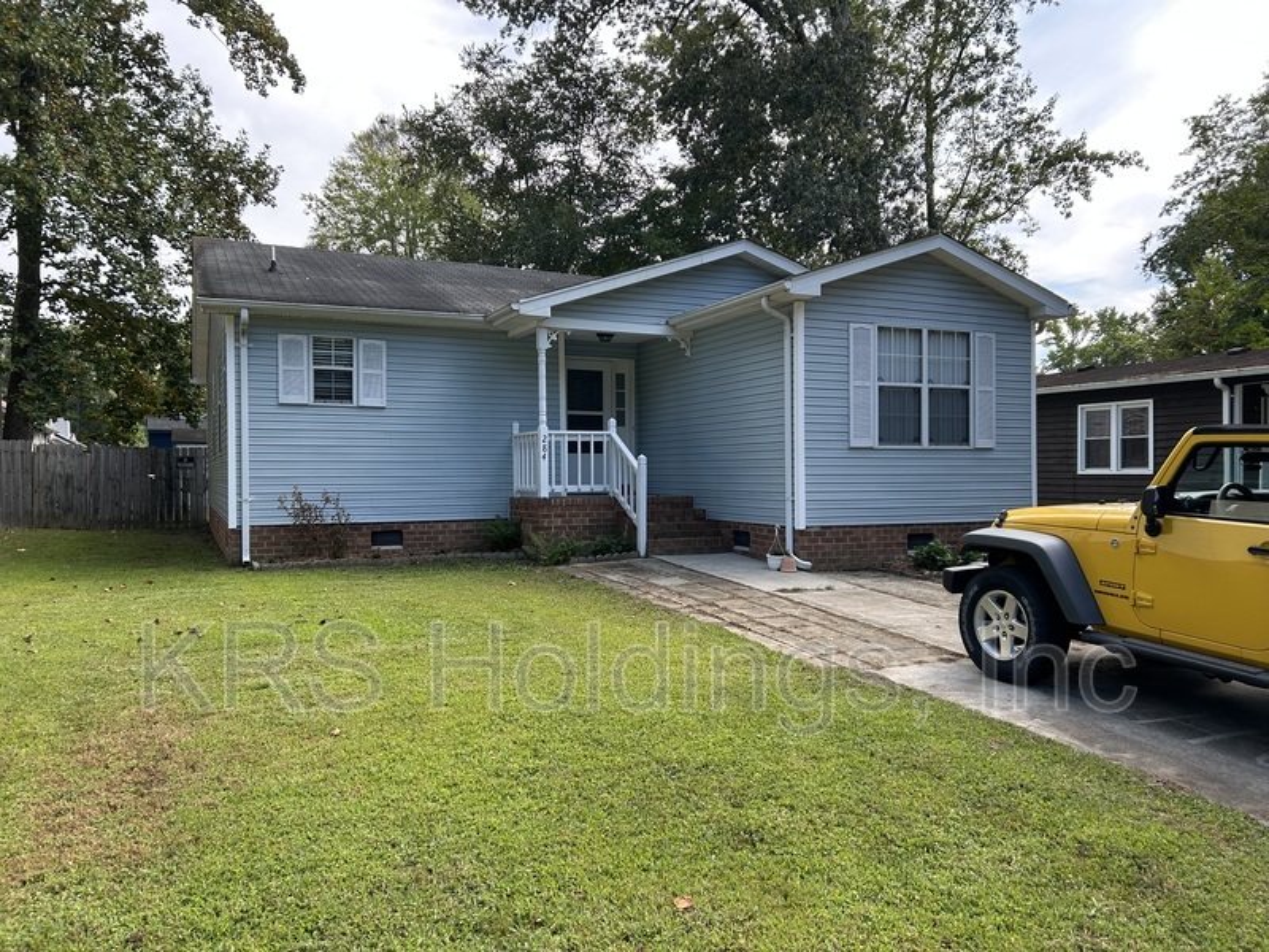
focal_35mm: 26
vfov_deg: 53.1
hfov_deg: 67.3
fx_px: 953
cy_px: 476
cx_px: 634
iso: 50
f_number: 1.5
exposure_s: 1/808
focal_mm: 5.7
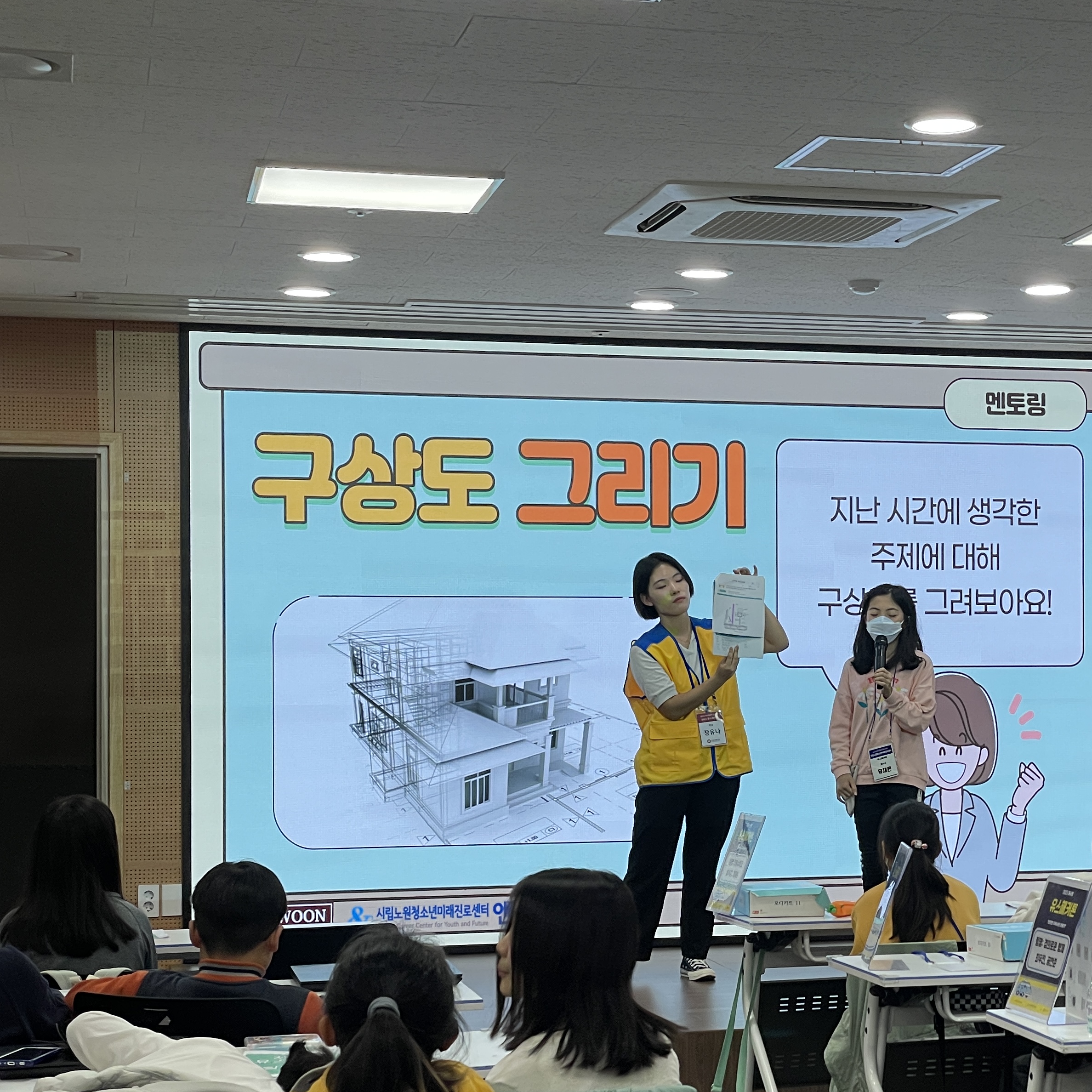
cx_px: 916
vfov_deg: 22.2
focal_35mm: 78
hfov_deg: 21.8
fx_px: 2784
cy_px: 648
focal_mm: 6
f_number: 2
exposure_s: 1/120
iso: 40
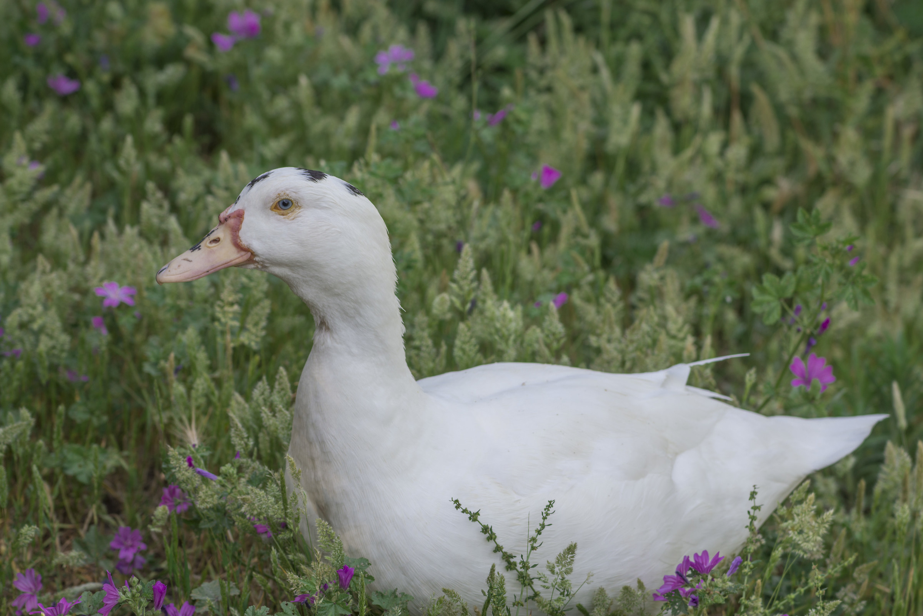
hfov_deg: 11.7
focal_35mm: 175
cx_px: 462
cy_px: 308
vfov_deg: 7.9
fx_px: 4488
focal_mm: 175
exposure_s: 1/100
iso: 140
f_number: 8
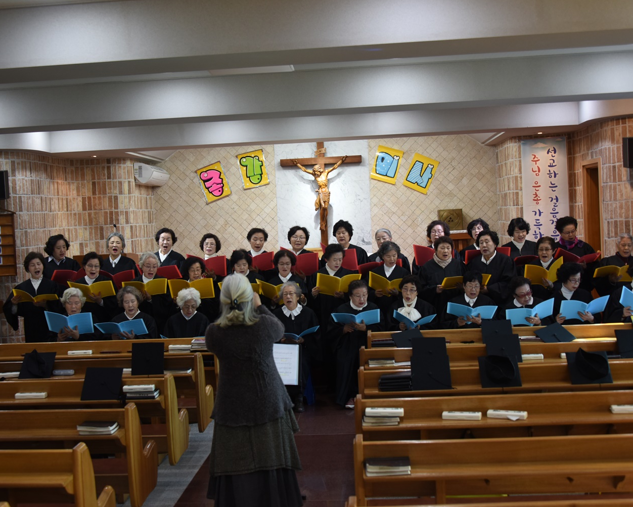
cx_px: 305
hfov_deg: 40.3
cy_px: 249
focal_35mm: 46
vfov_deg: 32.8
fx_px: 862
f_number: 5
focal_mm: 40
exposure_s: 1/100
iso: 800
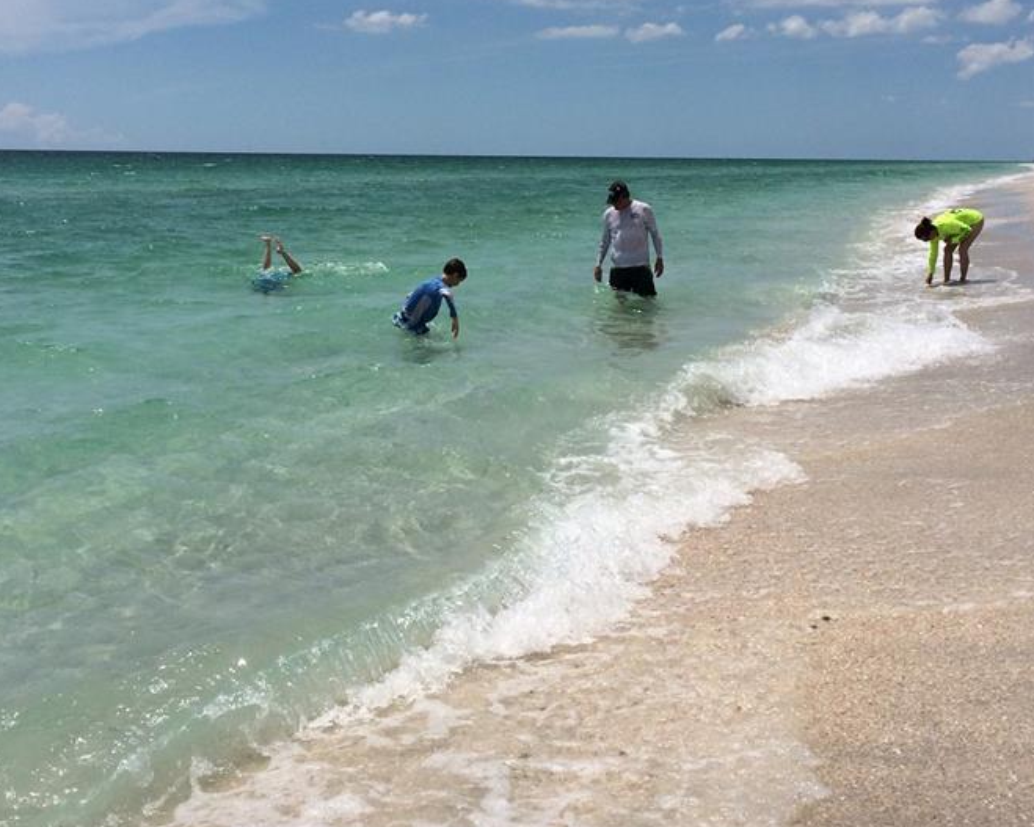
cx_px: 493
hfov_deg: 42.0
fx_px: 1346
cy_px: 267
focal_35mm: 44
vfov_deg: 33.8
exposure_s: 1/6849
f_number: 2.2
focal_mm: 4.15
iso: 32
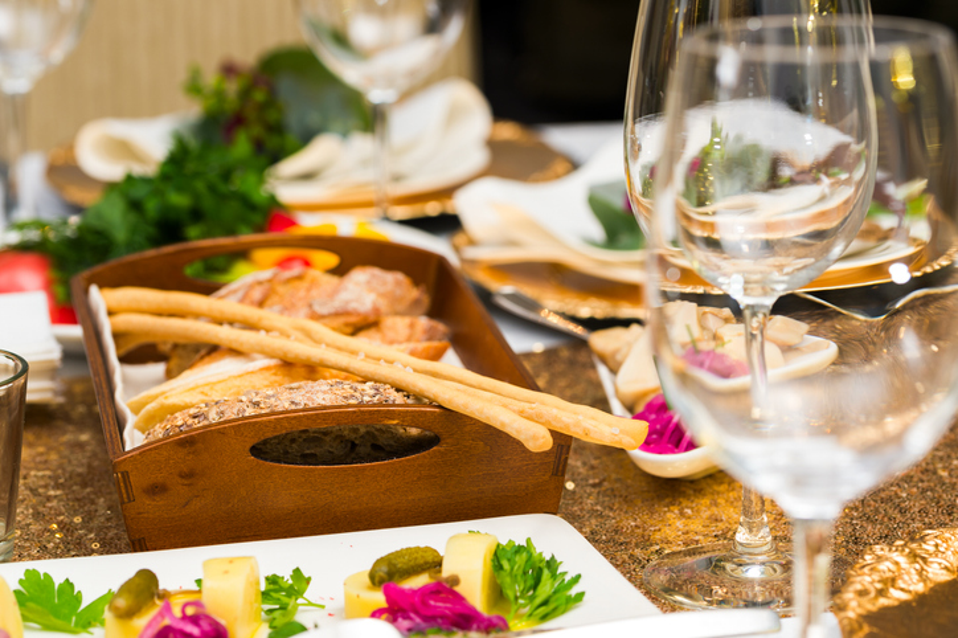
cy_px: 319
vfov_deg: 13.0
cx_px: 479
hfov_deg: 19.5
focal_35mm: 105
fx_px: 2793
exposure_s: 1/90
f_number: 8
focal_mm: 105
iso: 400
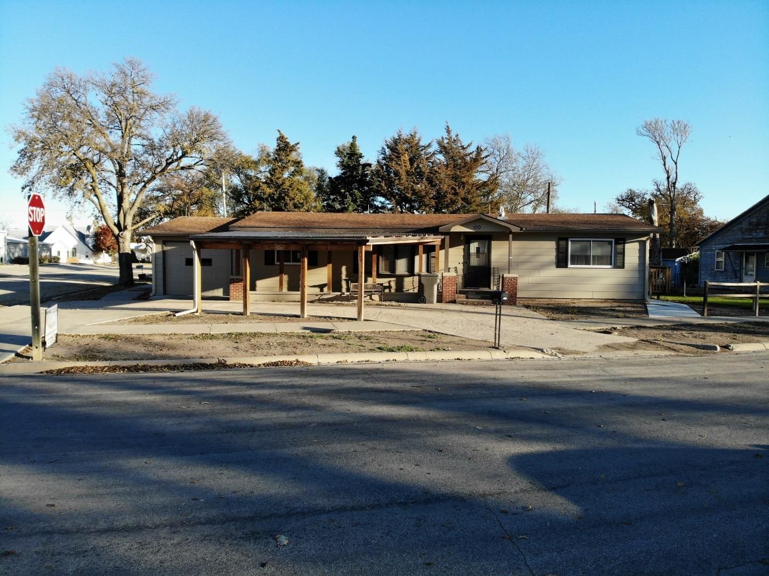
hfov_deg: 71.6
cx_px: 384
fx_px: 533
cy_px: 288
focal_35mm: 24
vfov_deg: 56.8
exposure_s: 1/426
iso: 100
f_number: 2.8
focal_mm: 4.5
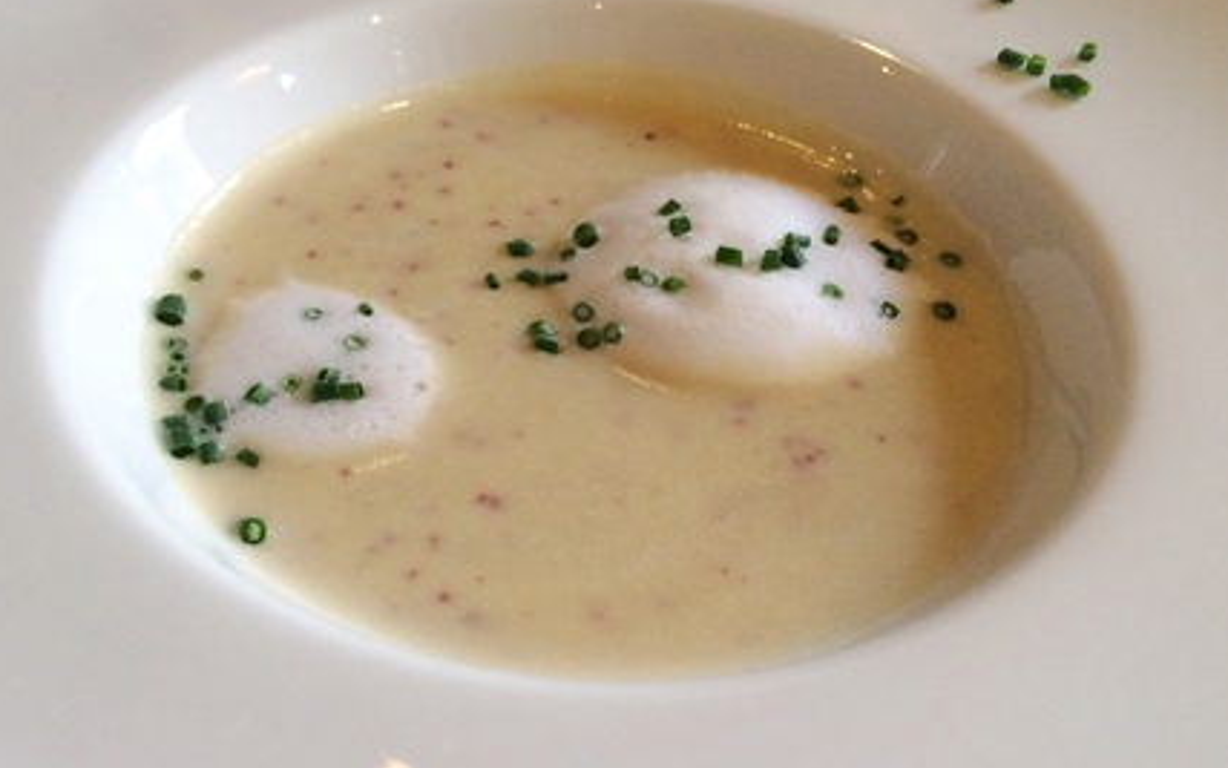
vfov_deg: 35.3
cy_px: 408
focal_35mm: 36
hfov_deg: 53.9
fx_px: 1205
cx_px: 564
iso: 50
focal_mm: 4.15
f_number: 2.2
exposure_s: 1/30
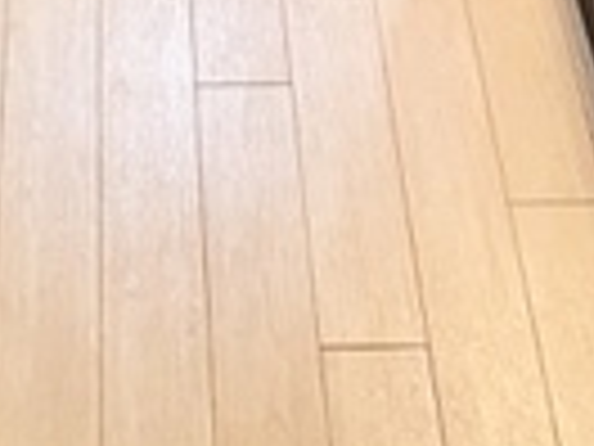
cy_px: -511
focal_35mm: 74
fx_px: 1270
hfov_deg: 25.9
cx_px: 126
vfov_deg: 15.1
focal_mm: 2.22
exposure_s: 1/60
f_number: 2.2
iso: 320
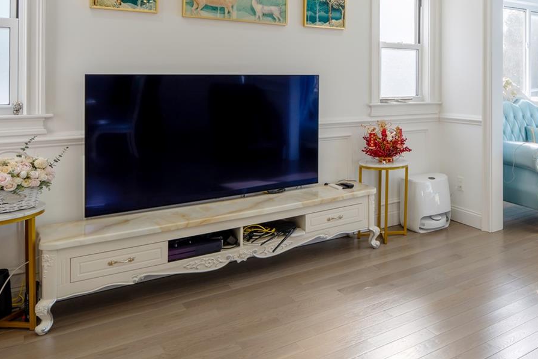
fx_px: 478
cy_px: 72
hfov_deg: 53.7
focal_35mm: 32
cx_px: 450
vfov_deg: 39.5
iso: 100
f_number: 10
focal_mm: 14
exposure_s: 1/80
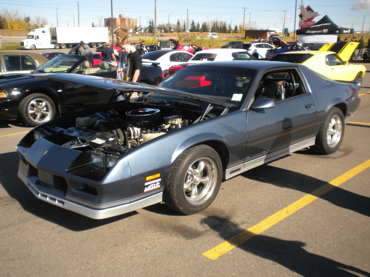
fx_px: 374
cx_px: 185
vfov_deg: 40.7
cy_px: 138
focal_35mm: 35
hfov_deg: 52.6
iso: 80
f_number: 4.6
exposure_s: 1/390
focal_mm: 6.3
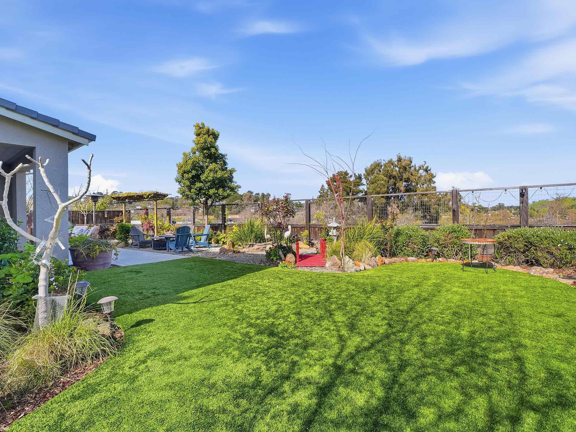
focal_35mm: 16
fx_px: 266
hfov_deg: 94.5
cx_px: 286
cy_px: 212
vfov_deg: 78.1
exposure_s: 1/200
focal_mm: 14
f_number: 8
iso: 400
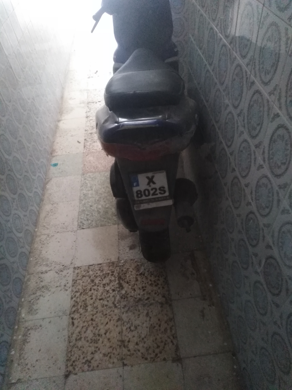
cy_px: 195
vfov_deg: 69.4
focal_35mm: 25
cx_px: 146
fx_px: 281
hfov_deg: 54.9
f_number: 2.2
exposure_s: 1/15
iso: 1200
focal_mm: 3.37
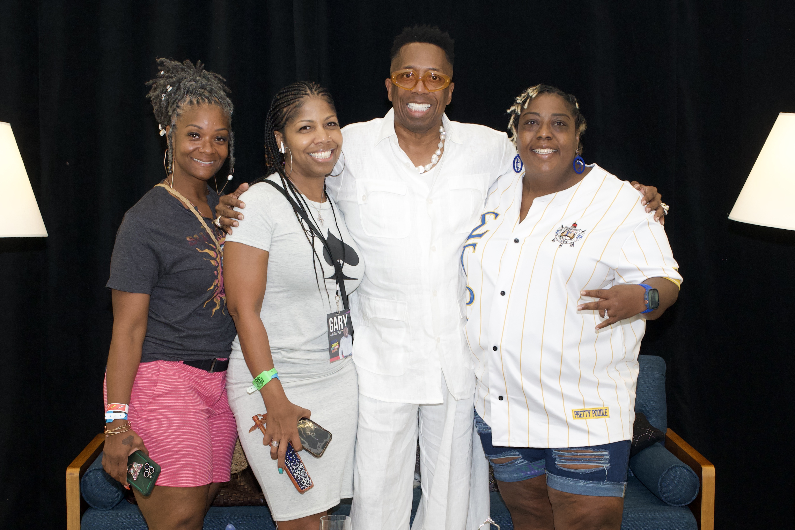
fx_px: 1281
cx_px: 398
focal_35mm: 58
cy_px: 265
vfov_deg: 23.4
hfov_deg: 34.5
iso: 2000
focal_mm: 39
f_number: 4.5
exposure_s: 1/250
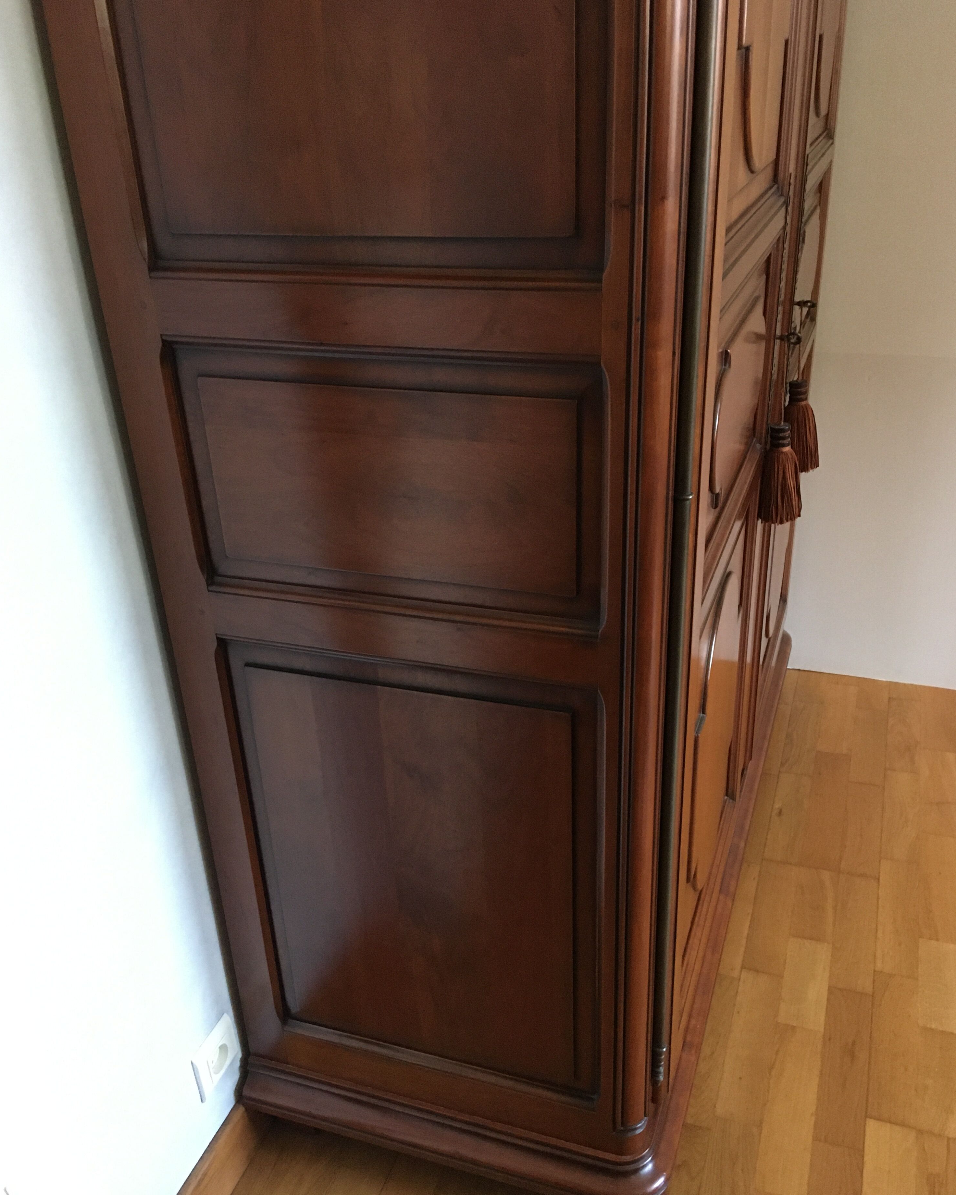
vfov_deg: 57.1
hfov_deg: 47.1
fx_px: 1097
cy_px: 649
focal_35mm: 31
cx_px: 479
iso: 200
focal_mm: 4.15
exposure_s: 1/17
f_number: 2.2
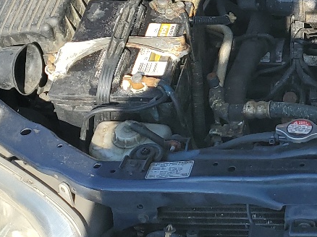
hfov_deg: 19.5
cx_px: 380
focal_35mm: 95
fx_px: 869
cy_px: 28
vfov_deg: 15.4
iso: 50
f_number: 1.5
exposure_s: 1/1429
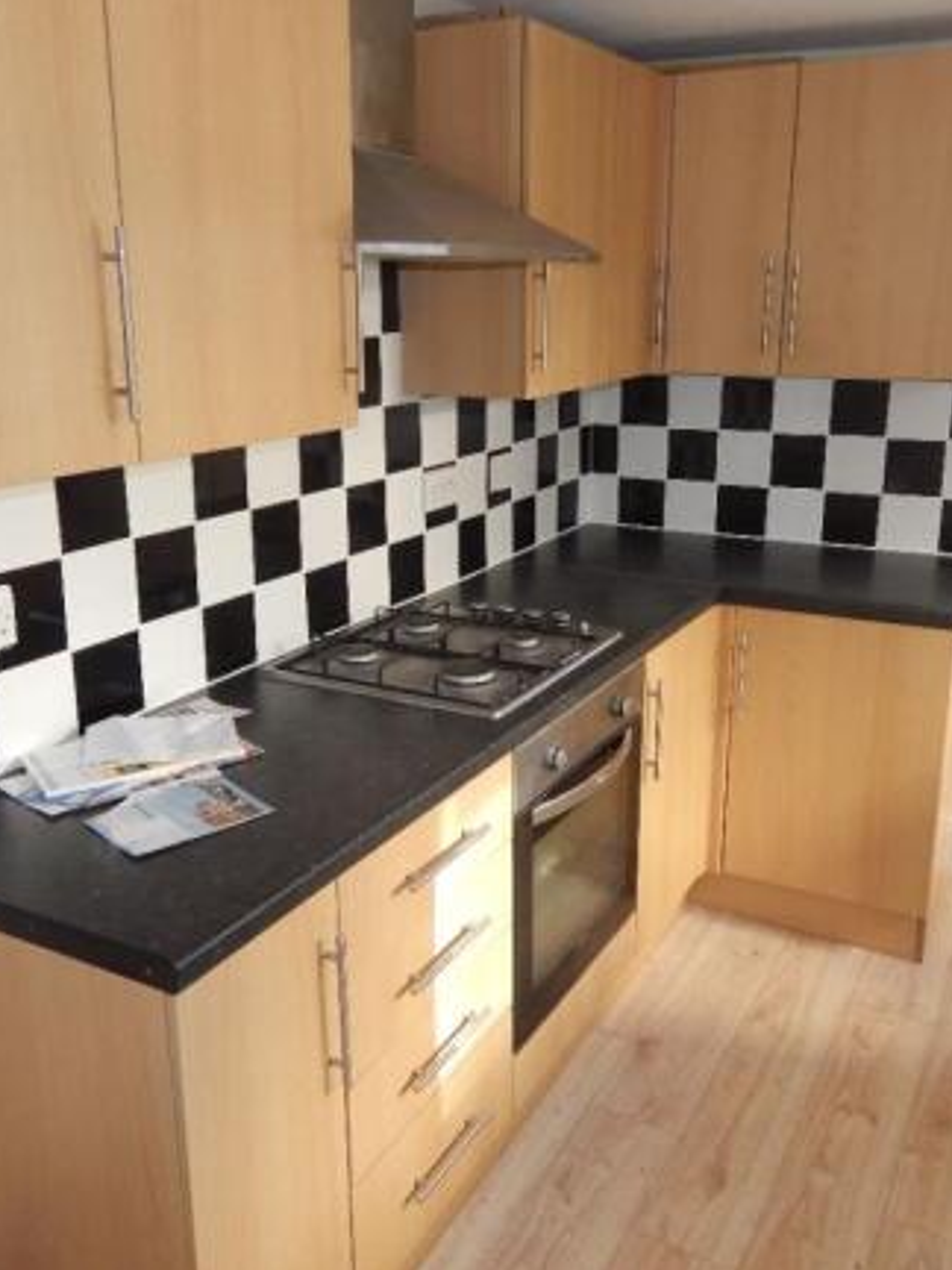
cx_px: 463
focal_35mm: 31
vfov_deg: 58.4
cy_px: 634
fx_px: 1137
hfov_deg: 45.4
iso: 200
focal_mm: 4
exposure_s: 1/30
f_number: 3
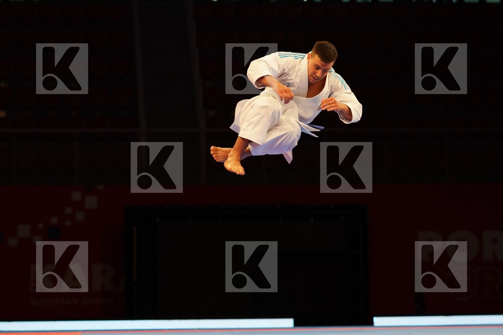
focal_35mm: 135
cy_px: 168
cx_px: 252
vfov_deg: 10.2
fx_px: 1886
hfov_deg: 15.2
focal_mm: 90
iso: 1600
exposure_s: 1/500
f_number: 2.8
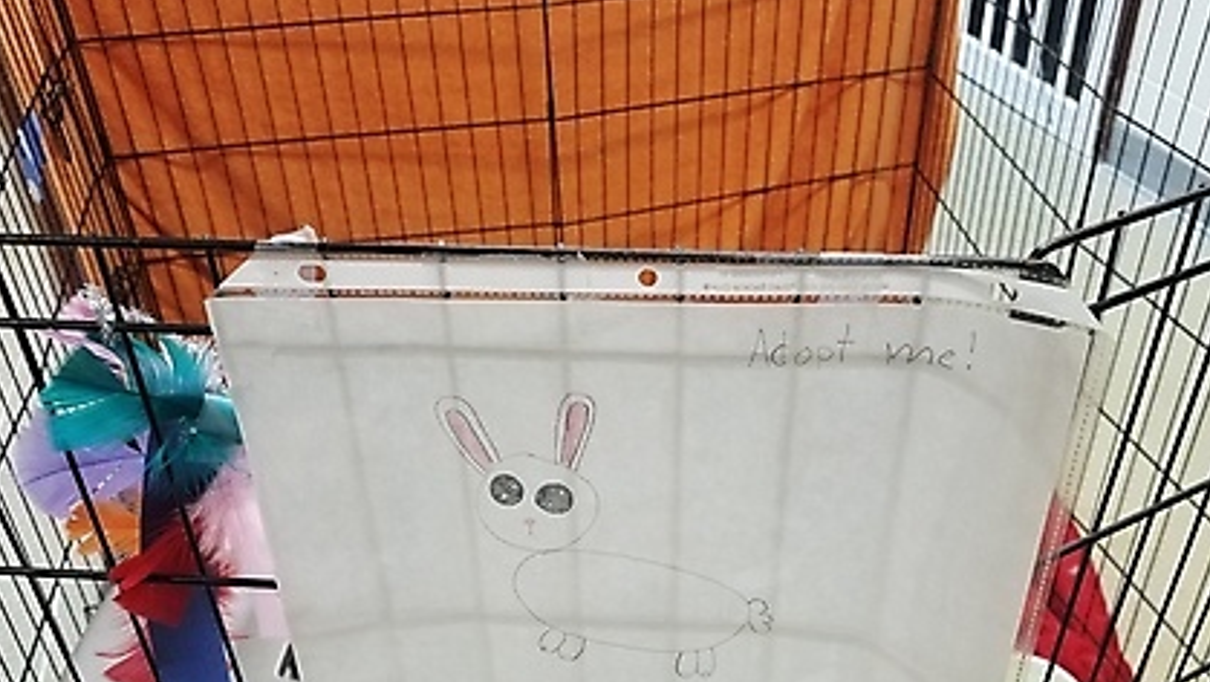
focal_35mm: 36
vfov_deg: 32.3
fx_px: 1155
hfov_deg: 55.2
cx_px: 648
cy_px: 509
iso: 160
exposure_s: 1/40
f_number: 1.7
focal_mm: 4.2
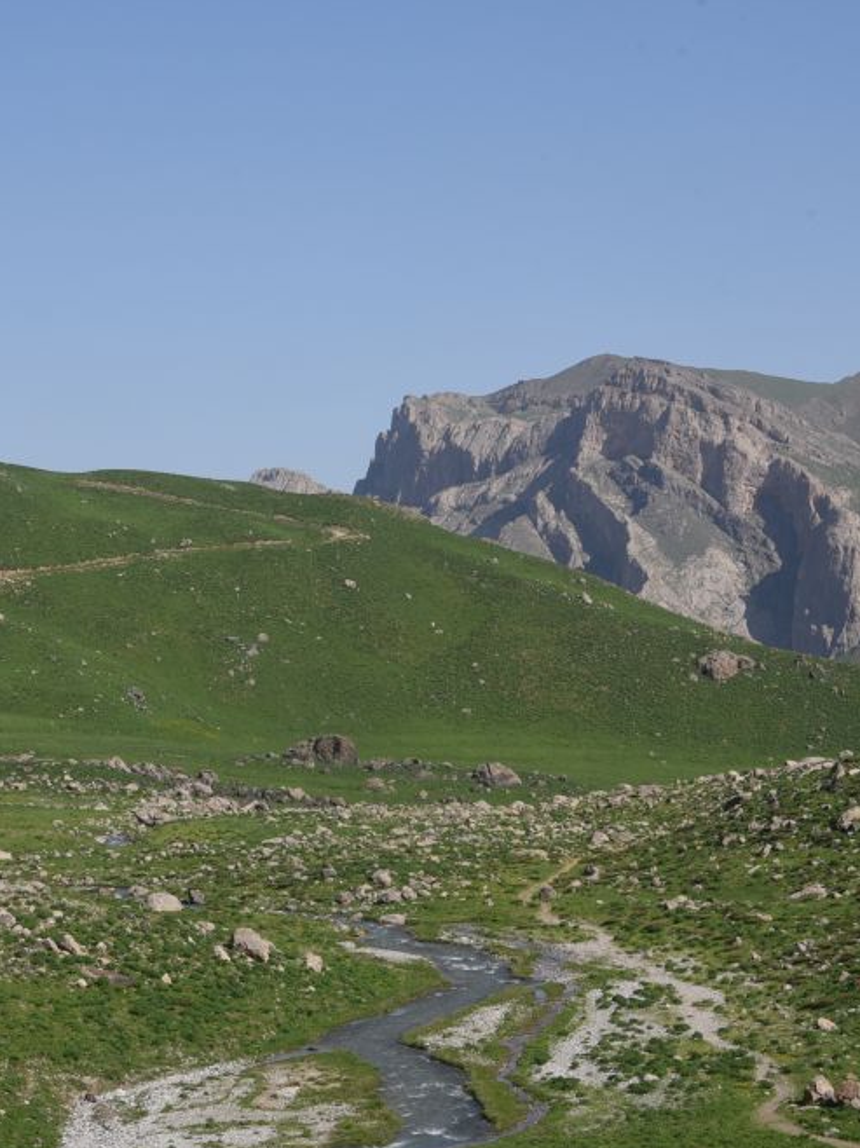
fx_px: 3149
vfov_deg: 20.7
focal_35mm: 95
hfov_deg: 15.6
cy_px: 638
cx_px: 433
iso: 200
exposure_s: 1/160
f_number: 16
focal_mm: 50
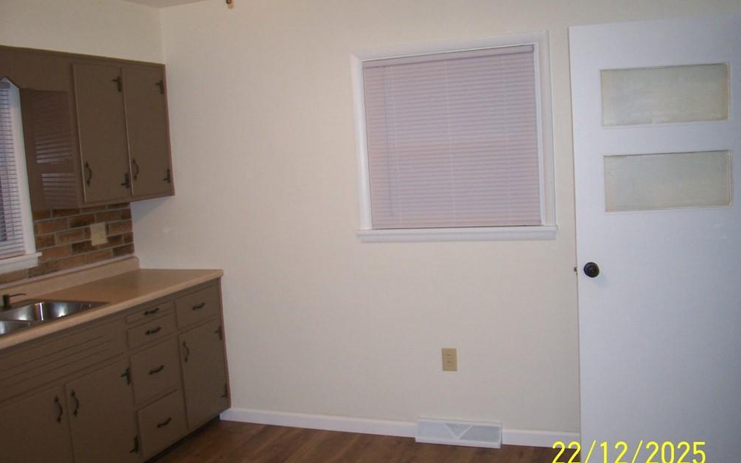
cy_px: 244
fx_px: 747
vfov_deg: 34.4
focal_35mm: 37
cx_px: 366
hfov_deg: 52.8
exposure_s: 1/60
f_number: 2.7
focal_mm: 5.6
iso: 160
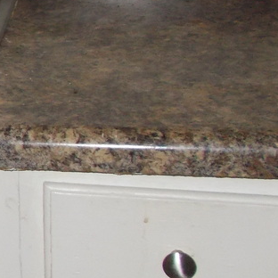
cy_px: 54
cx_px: -290
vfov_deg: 16.3
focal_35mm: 106
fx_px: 963
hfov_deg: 13.8
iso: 200
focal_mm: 4.6
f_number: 3.2
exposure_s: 1/25
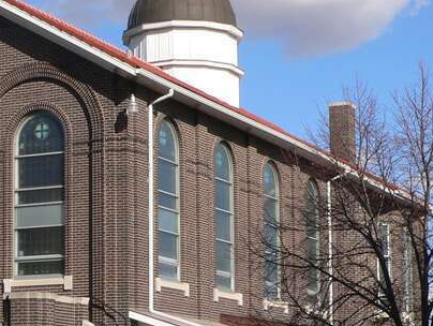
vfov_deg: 15.2
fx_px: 1215
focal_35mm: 97
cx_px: 68
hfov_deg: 19.9
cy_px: 239
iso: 80
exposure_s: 1/500
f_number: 5.2
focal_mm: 8.1
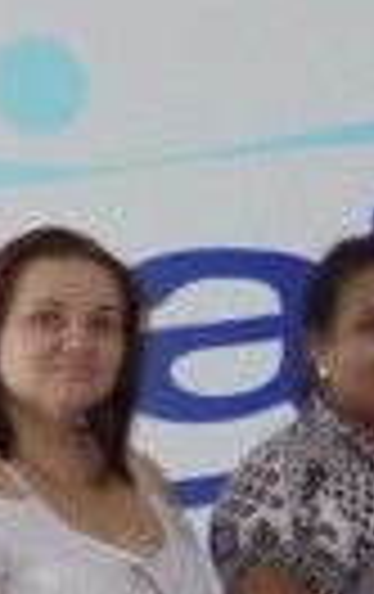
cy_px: 783
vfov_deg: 8.4
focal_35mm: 246
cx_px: 2037
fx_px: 3994
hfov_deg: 4.4
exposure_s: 1/30
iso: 320
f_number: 3.3
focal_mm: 5.3
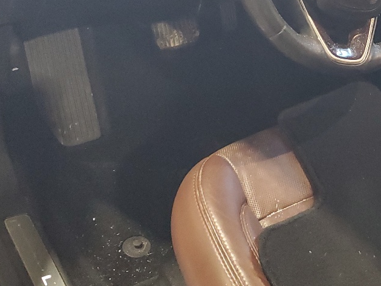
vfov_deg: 21.9
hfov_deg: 27.7
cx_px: 380
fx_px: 727
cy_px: 48
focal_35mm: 66
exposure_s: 1/40
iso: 352
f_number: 1.5
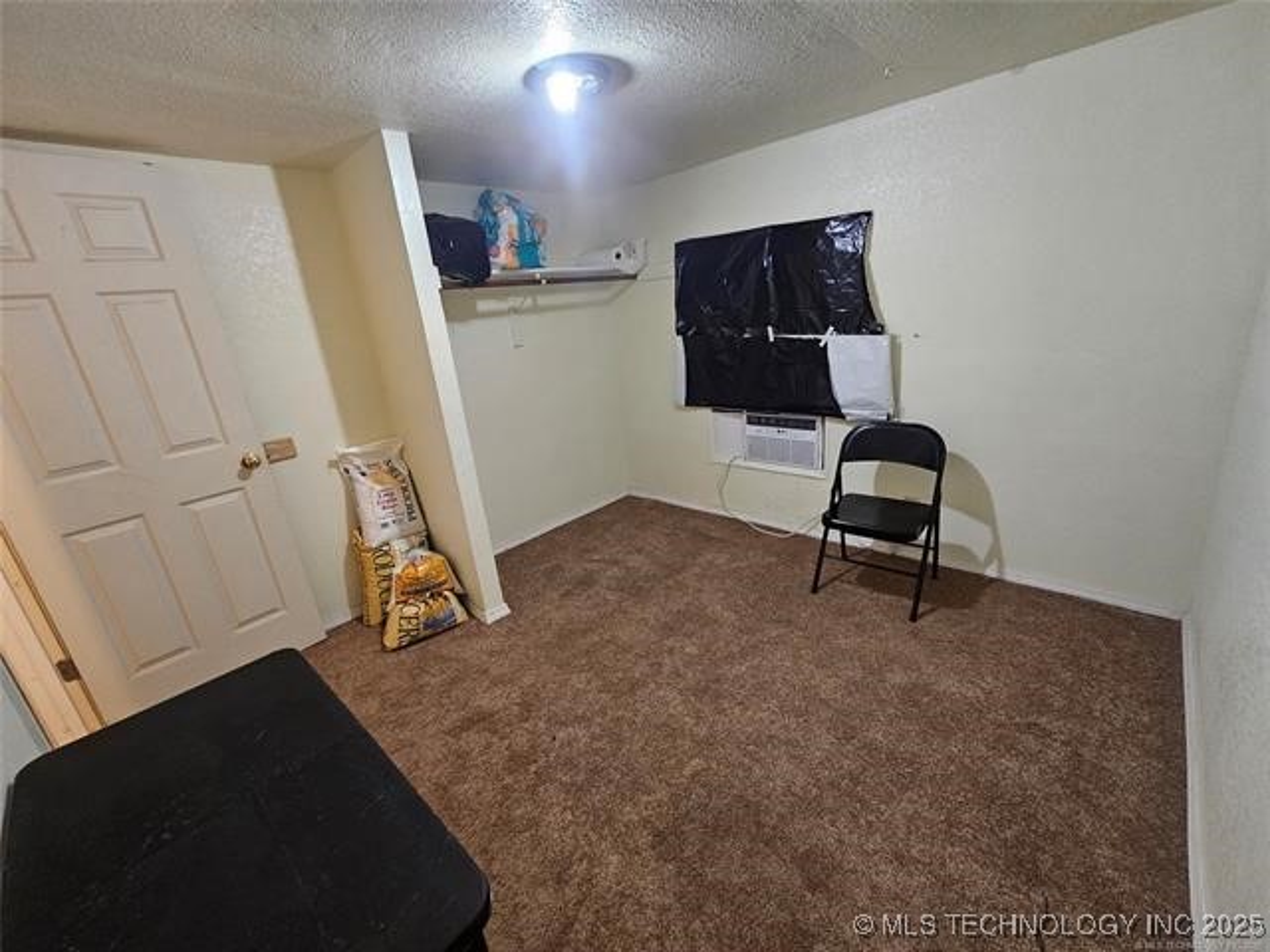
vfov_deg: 89.9
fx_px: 477
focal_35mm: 13
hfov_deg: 106.2
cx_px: 635
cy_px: 476
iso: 500
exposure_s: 1/30
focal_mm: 2.2
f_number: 2.2
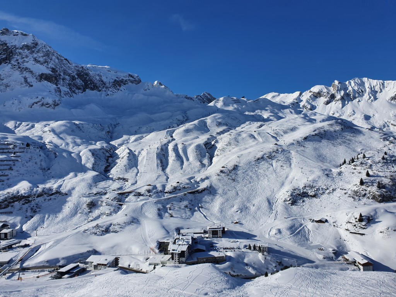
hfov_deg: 67.3
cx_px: 198
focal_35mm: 26
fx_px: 297
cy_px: 148
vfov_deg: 53.1
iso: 50
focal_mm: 4.32
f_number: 2.4
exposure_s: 1/3816
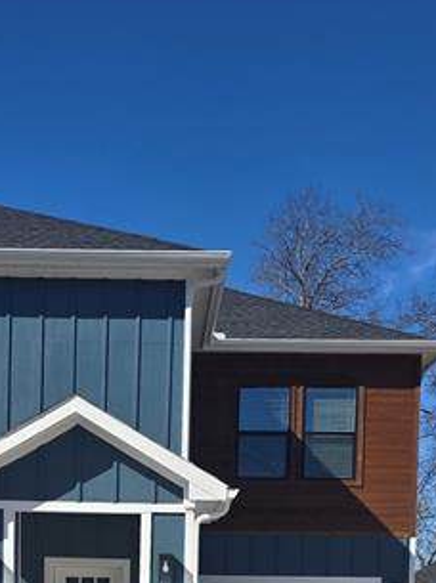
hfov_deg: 25.0
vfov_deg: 29.8
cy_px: 646
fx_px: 976
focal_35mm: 58
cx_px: 142
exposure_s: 1/1163
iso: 12
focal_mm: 6.3
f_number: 1.7
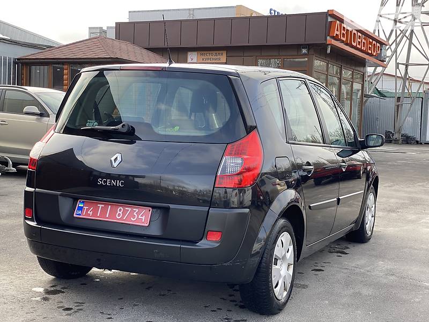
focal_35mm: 52
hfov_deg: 36.8
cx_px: 214
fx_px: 644
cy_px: 161
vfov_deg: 28.0
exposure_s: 1/193
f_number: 2
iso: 20
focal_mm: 6
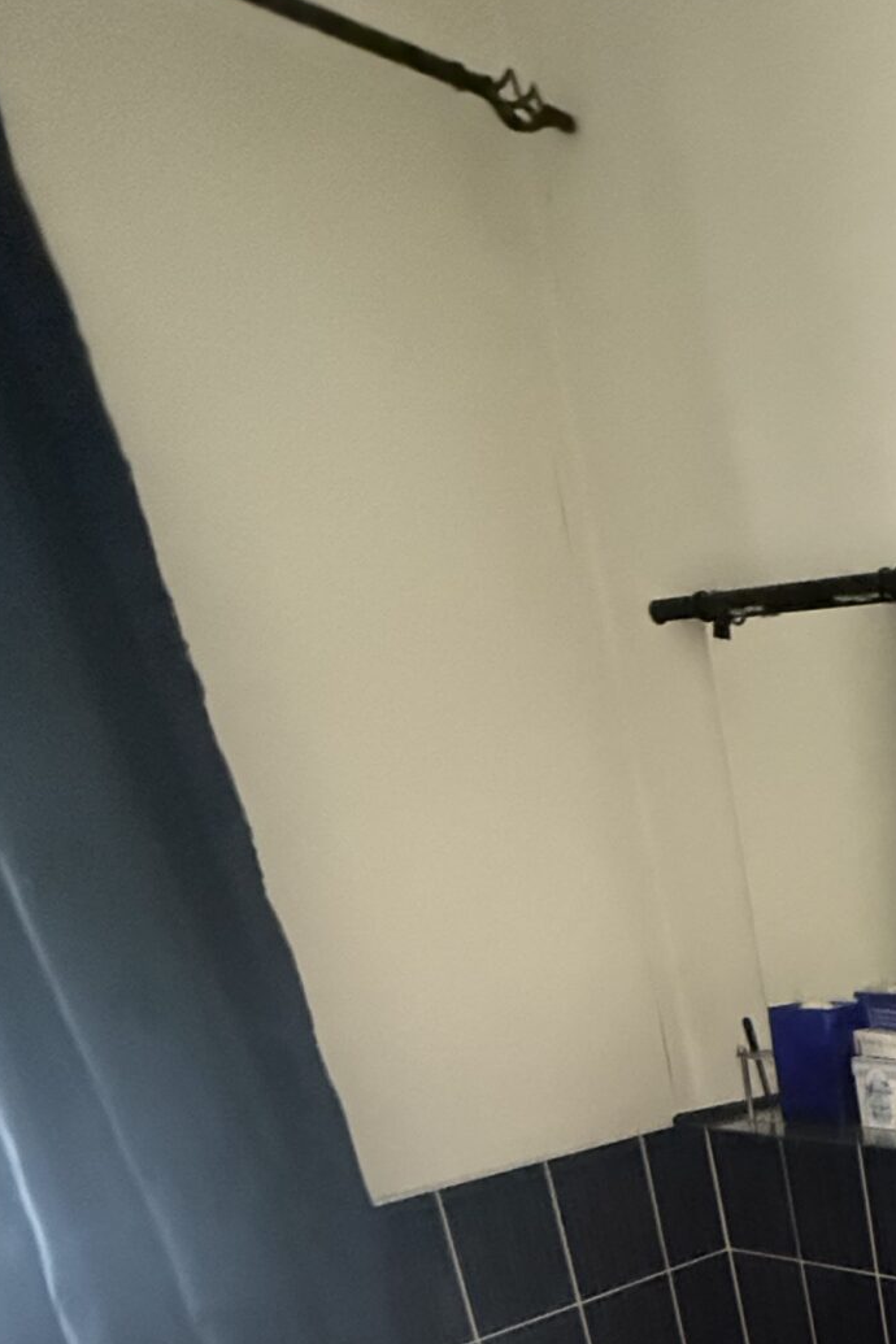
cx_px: 1170
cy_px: 1418
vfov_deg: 43.4
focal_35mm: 36
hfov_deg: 29.5
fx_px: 1344
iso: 1600
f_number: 2.2
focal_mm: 2.22
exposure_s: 1/60
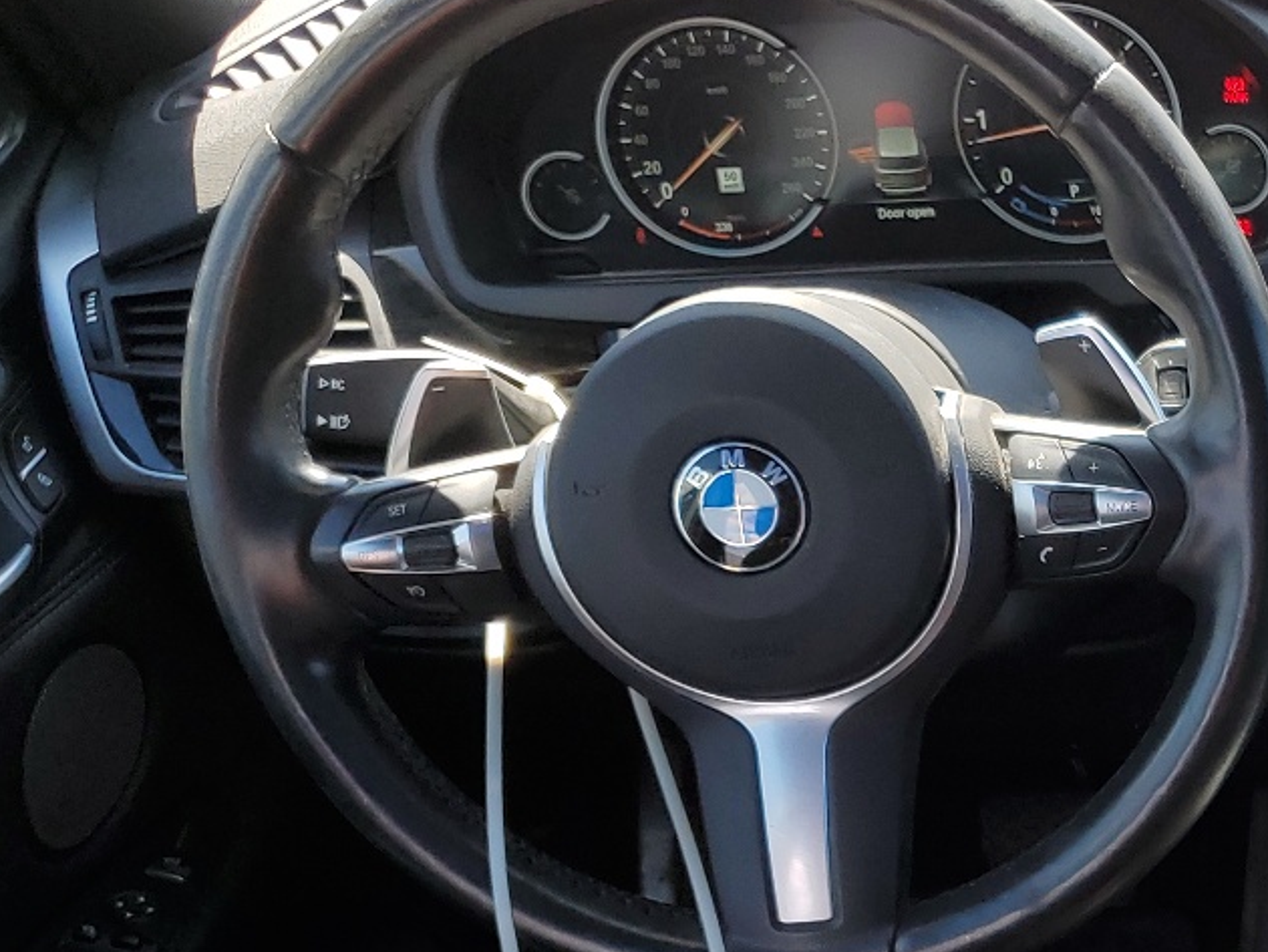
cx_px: 1512
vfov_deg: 21.6
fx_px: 2419
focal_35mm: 66
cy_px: 922
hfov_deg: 26.3
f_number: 1.5
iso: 50
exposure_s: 1/400
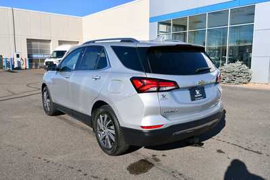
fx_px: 225
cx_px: 135
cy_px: 90
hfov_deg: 61.9
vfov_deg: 43.6
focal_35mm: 30
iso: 100
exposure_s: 1/320
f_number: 9
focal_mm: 20
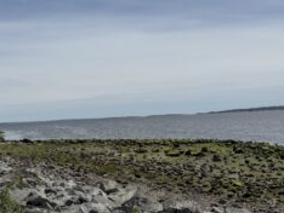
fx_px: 337
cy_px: 105
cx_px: 66
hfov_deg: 44.0
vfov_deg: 35.2
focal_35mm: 41
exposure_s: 1/10309
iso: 80
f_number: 1.78
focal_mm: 6.76
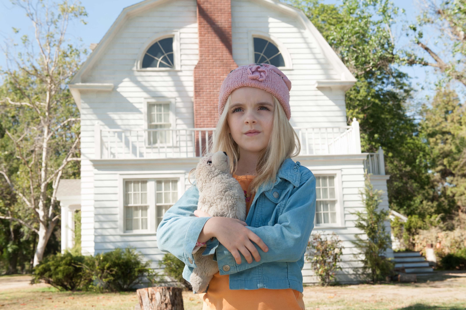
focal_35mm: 50
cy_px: 155
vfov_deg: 27.0
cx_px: 233
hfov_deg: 39.6
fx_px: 647
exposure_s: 1/250
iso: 500
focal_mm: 50
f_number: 13
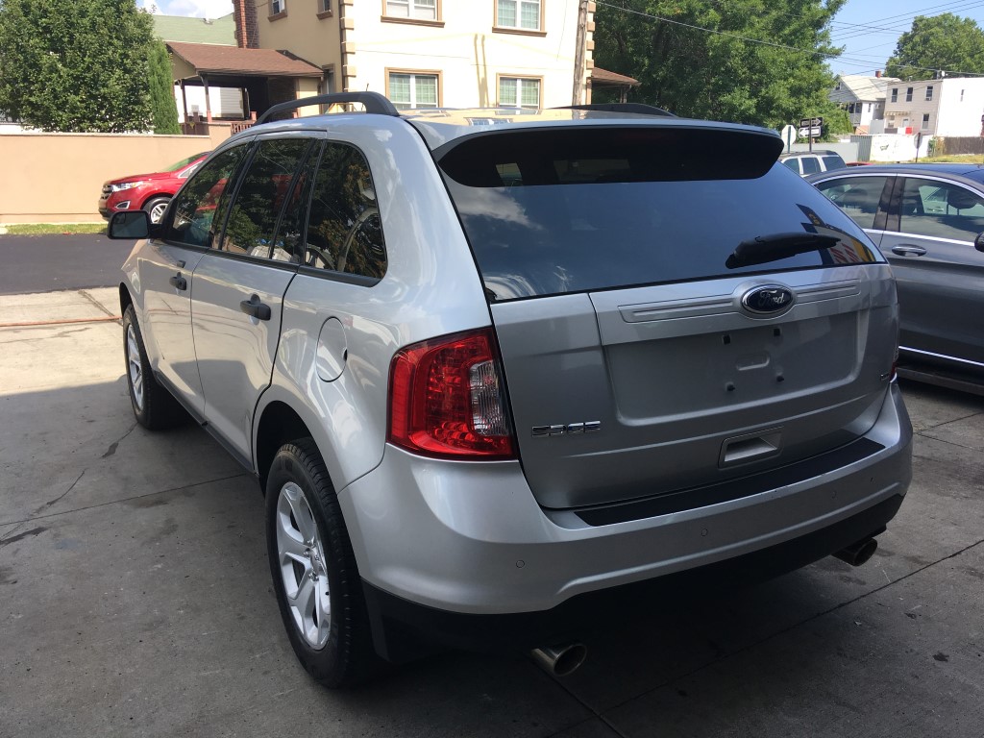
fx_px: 824
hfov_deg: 61.7
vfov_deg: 48.2
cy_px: 369
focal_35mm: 29
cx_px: 492
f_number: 2.2
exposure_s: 1/561
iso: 25
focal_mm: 4.15
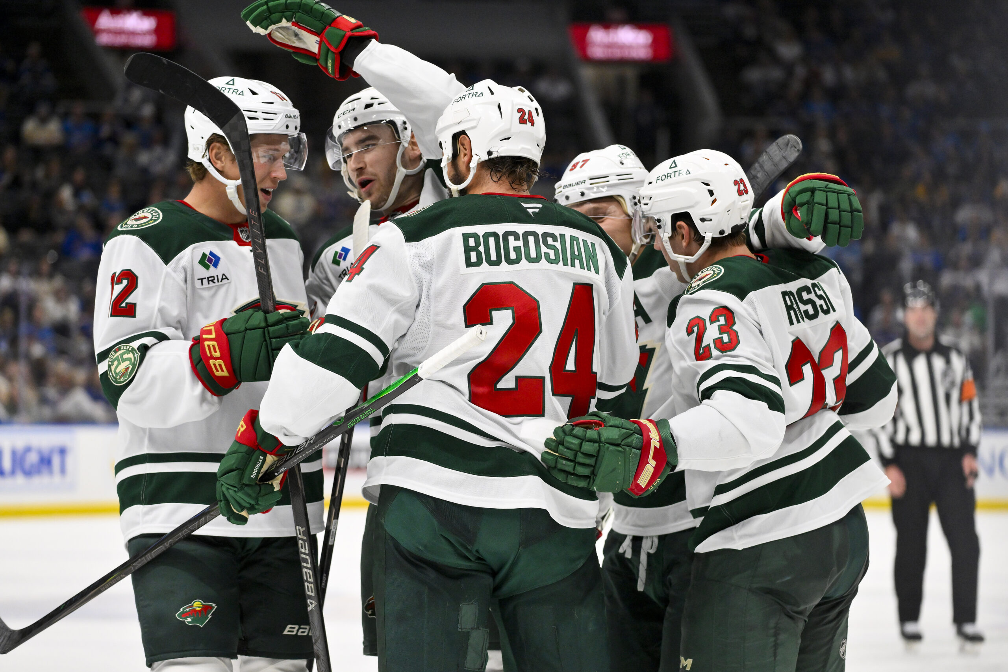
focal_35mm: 145
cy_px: 336
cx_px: 504
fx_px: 4060
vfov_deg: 9.5
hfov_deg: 14.2
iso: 3200
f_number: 4
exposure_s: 1/2500
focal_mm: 145
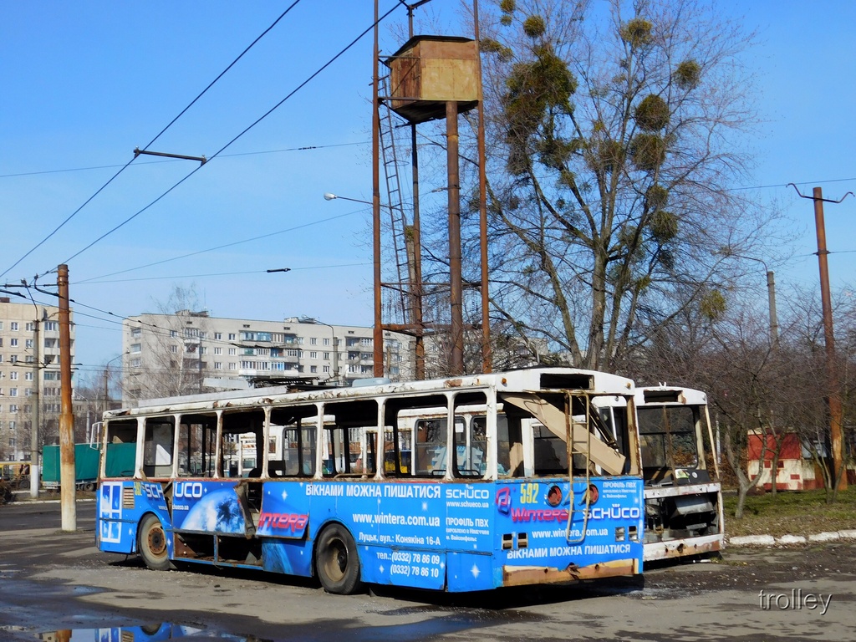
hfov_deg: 37.5
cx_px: 428
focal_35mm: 51
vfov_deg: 28.6
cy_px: 321
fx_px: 1261
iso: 125
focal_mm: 9
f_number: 7.6
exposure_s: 1/400
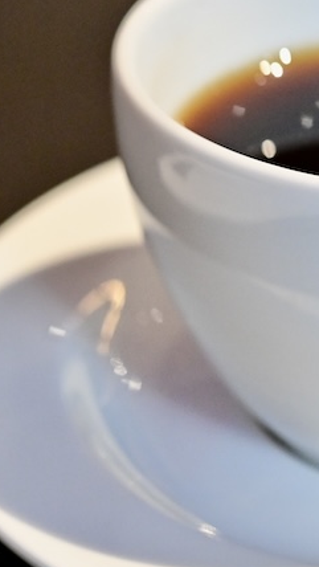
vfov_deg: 14.6
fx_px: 2209
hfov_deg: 8.1
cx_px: 475
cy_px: 307
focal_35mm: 147
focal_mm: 60
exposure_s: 1/200
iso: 6400
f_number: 5.6
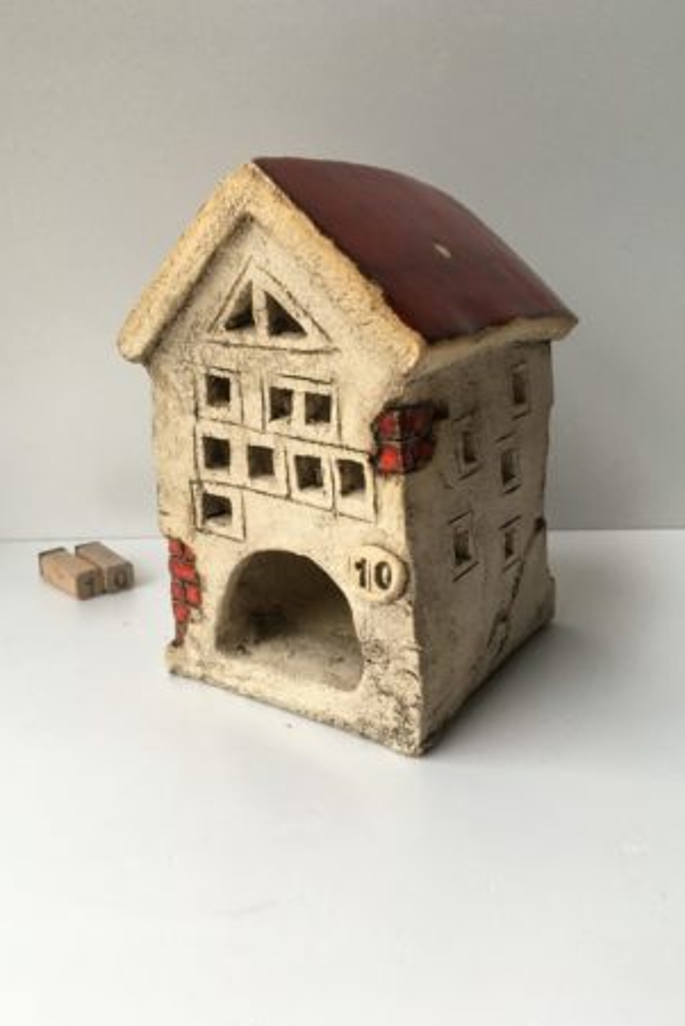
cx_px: 355
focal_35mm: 31
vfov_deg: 60.3
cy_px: 510
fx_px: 884
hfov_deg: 42.3
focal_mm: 4.15
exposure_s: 1/33
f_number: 2.2
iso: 125
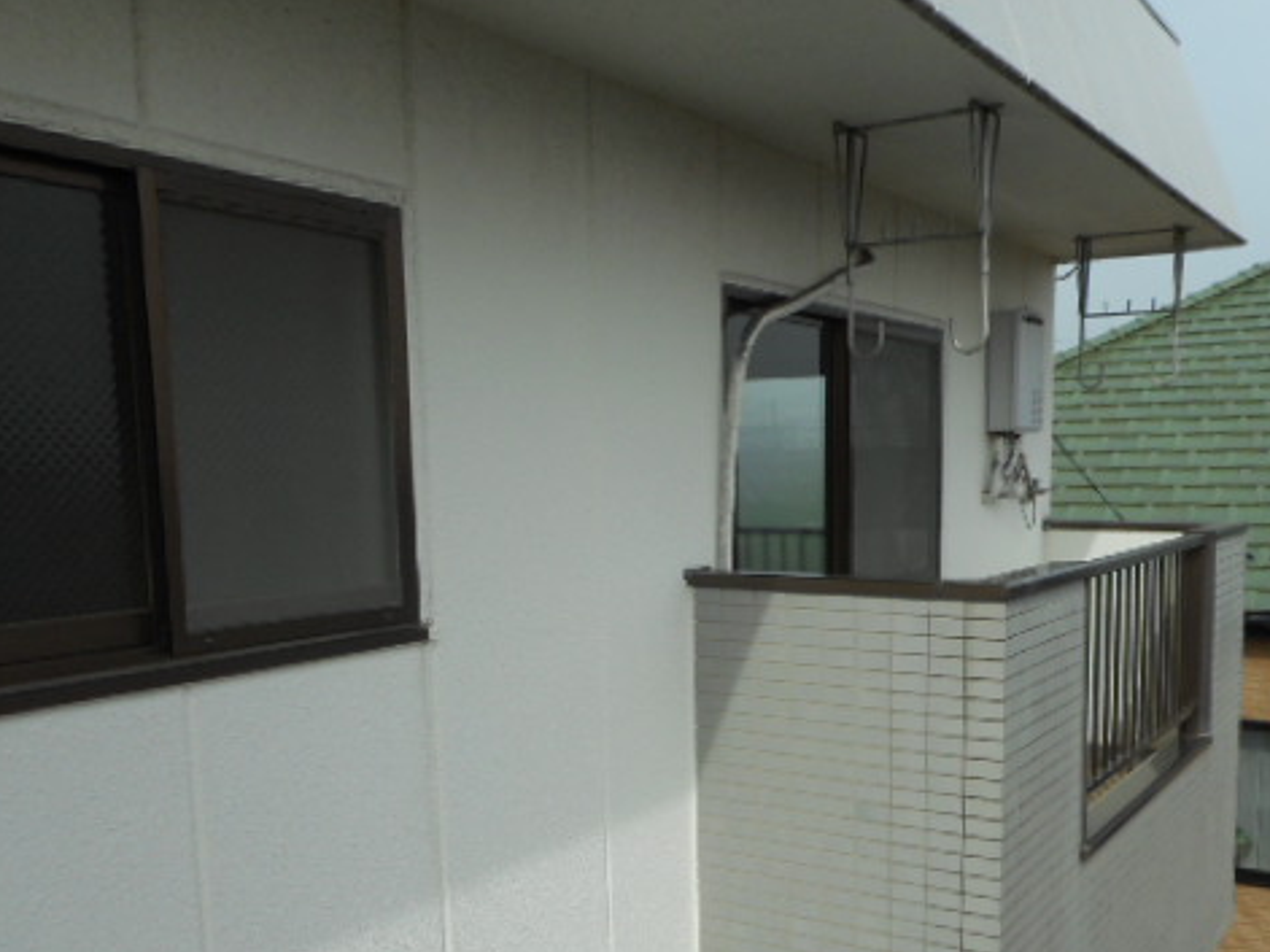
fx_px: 1247
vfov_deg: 41.2
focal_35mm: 34
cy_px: 642
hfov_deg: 53.8
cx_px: 720
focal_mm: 4.5
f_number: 3.7
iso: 80
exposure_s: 1/1000
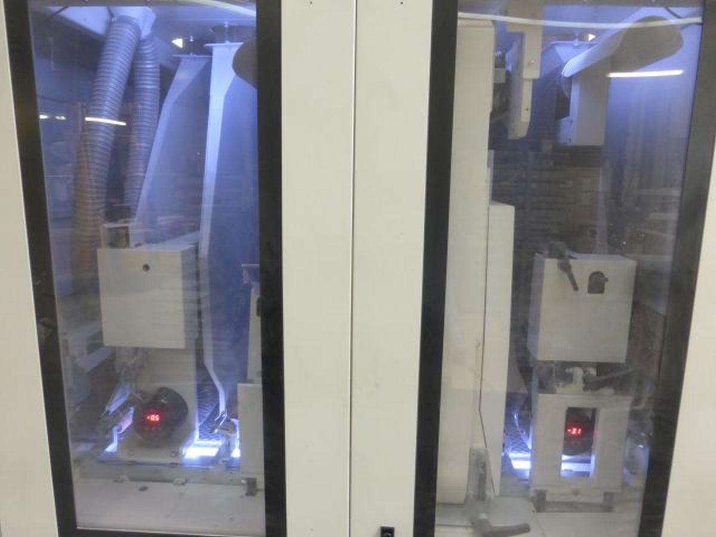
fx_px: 517
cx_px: 358
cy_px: 268
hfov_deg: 69.4
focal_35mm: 25
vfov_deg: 54.9
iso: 320
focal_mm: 4.3
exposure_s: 1/60
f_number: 3.3
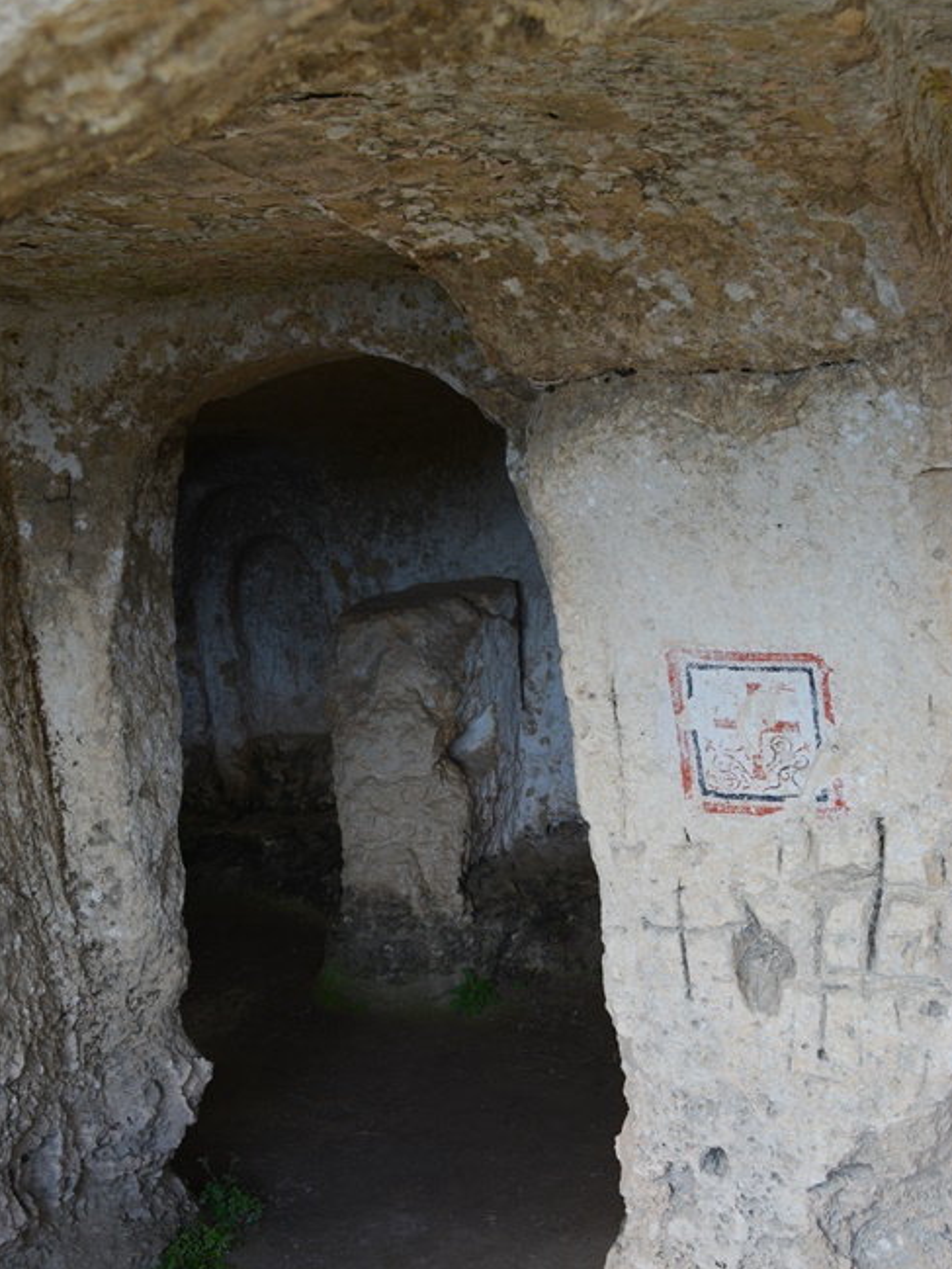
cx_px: 469
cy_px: 722
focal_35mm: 40
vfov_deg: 46.7
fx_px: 1466
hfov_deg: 36.0
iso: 200
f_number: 6.3
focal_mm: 24
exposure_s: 1/160
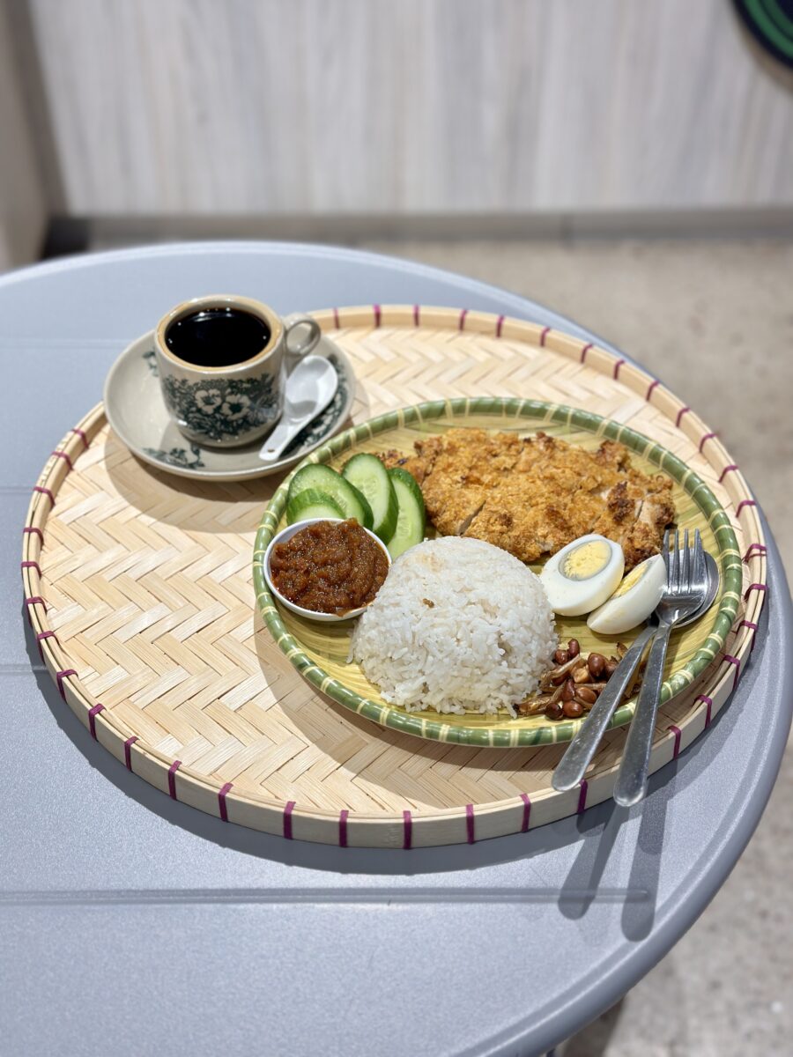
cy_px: 528
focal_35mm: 48
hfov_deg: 30.3
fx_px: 1466
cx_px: 396
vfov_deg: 39.7
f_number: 1.78
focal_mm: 6.86
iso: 64
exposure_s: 1/100
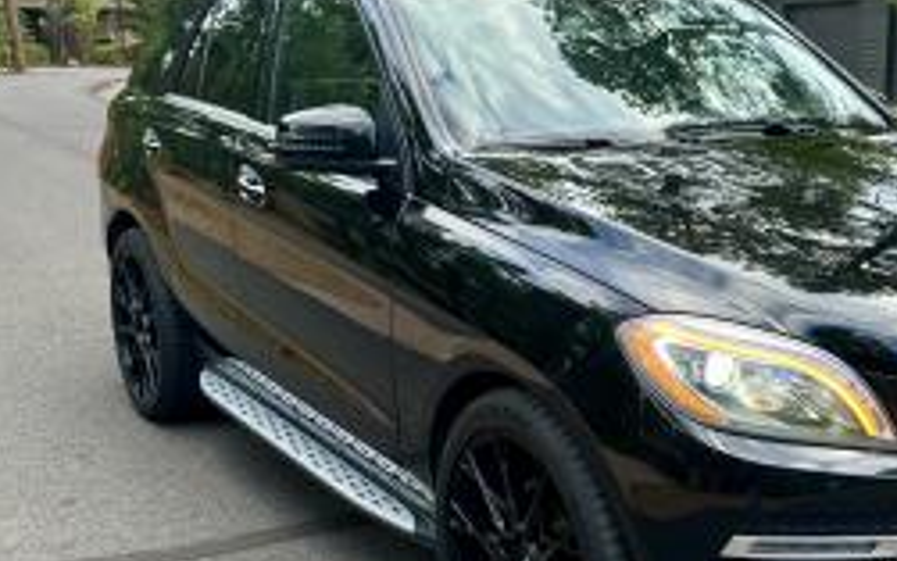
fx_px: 1247
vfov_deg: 25.2
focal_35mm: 51
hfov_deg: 38.9
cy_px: 368
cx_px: 633
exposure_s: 1/121
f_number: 1.78
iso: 64
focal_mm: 6.86
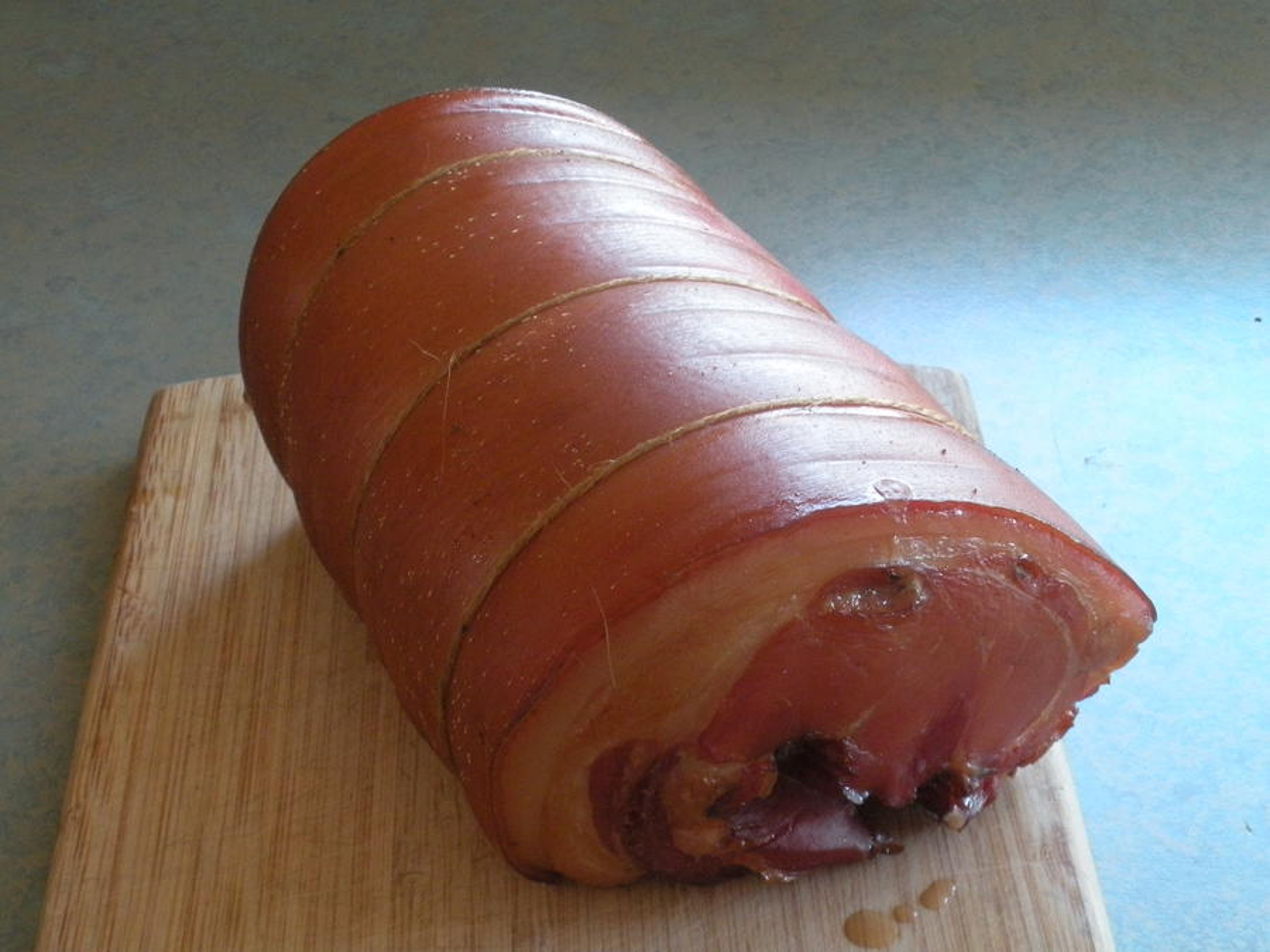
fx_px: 2275
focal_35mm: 62
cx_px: 635
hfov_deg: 31.2
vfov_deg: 23.7
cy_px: 476
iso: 400
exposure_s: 1/27.3
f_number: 4.6
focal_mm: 11.2
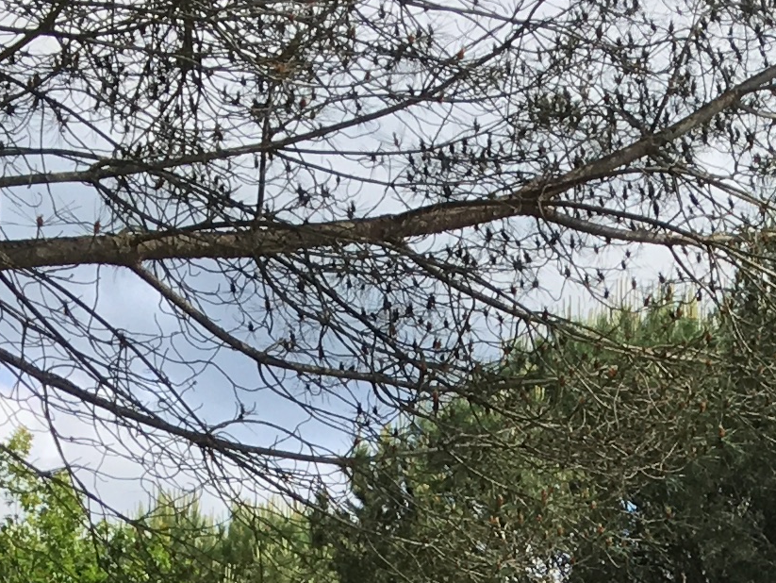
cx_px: 1149
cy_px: 1407
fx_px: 3185
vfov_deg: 9.3
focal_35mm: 142
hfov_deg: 13.2
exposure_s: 1/836
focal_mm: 4.15
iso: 25
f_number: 2.2
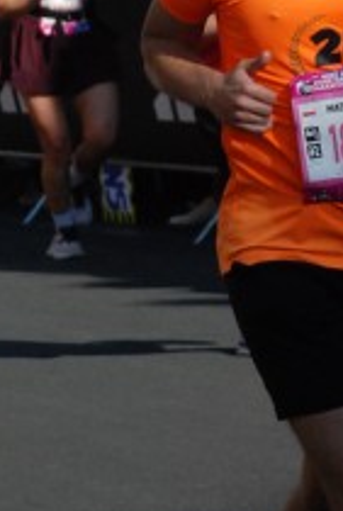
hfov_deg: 3.8
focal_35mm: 364
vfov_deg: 5.6
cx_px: 232
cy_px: 144
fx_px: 5182
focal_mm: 85
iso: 1000
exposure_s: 1/2000
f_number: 7.1
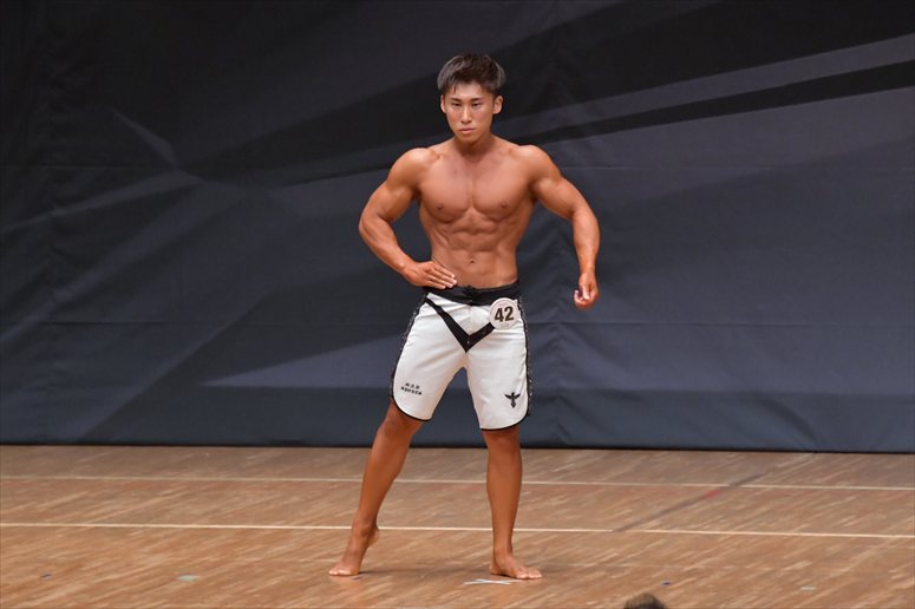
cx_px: 458
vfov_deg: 4.6
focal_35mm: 300
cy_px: 304
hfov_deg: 6.9
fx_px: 7621
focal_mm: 200
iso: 6400
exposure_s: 1/400
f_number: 5.6
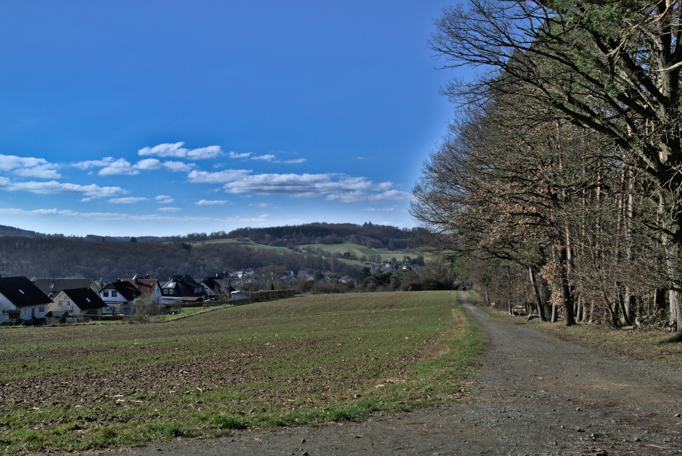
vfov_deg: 29.9
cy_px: 228
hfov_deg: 43.6
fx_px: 853
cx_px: 341
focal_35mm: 45
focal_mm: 30
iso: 200
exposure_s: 1/400
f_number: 10
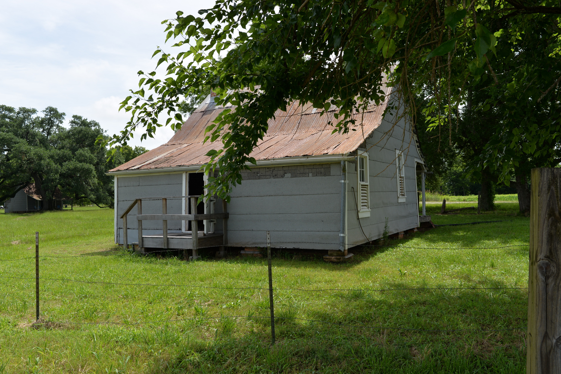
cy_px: 187
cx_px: 280
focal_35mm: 28
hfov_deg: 65.5
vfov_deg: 46.4
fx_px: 436
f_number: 8
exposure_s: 1/250
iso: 110
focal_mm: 28
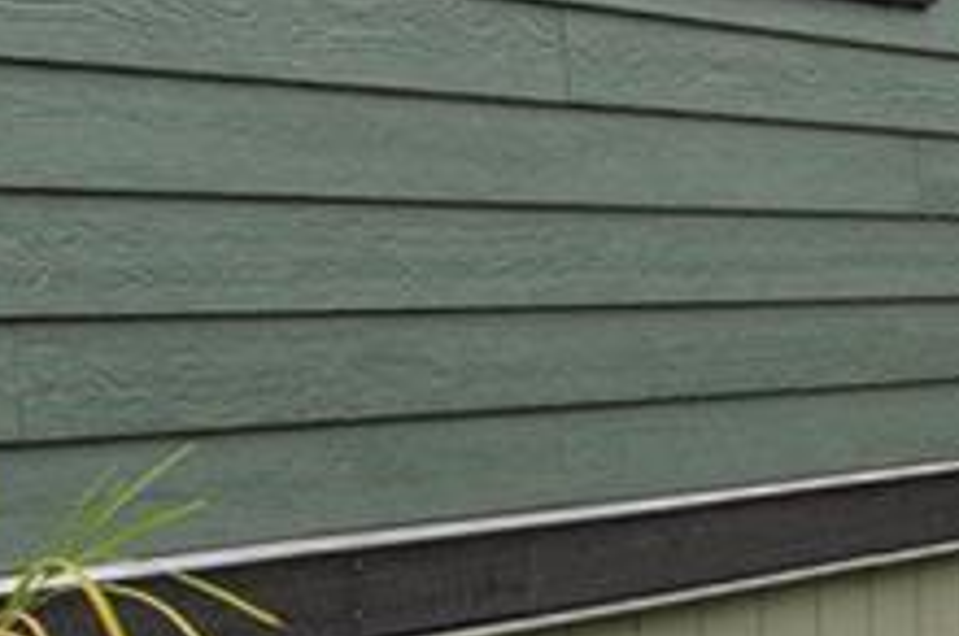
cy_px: 283
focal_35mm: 131
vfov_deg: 10.4
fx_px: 3485
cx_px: 2036
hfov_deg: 13.1
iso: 400
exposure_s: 1/100
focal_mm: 12
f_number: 8
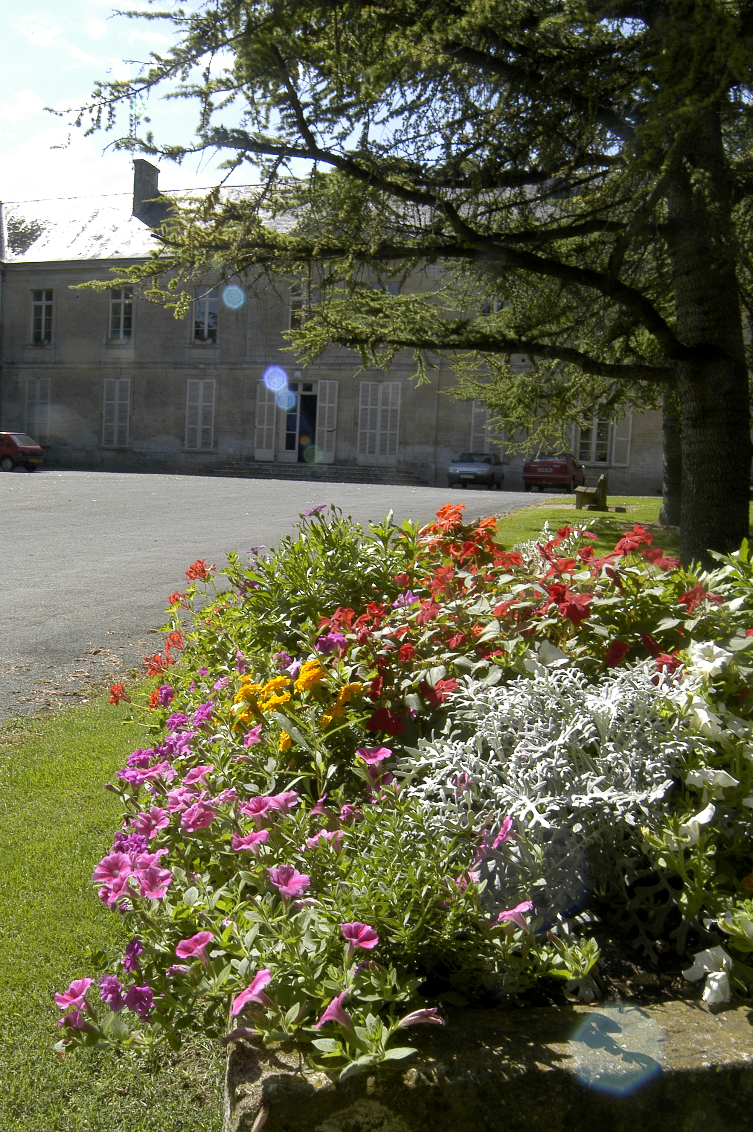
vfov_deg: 59.5
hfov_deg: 41.6
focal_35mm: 32
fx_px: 990
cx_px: 376
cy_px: 566
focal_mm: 21
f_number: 25
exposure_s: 1/40
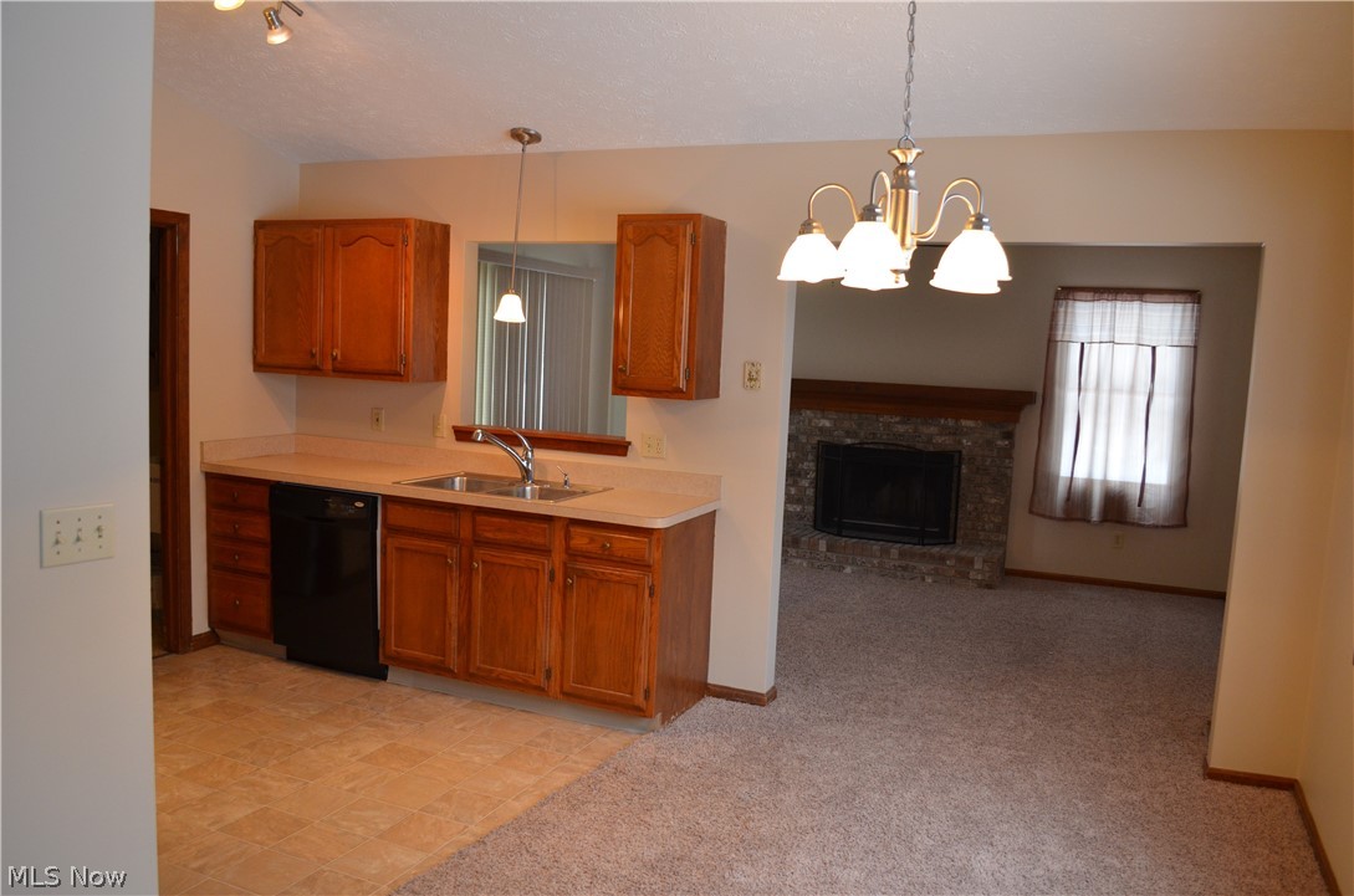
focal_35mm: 27
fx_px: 1013
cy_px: 448
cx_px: 677
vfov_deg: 47.7
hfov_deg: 67.5
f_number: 3.5
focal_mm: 18
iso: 800
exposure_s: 1/50
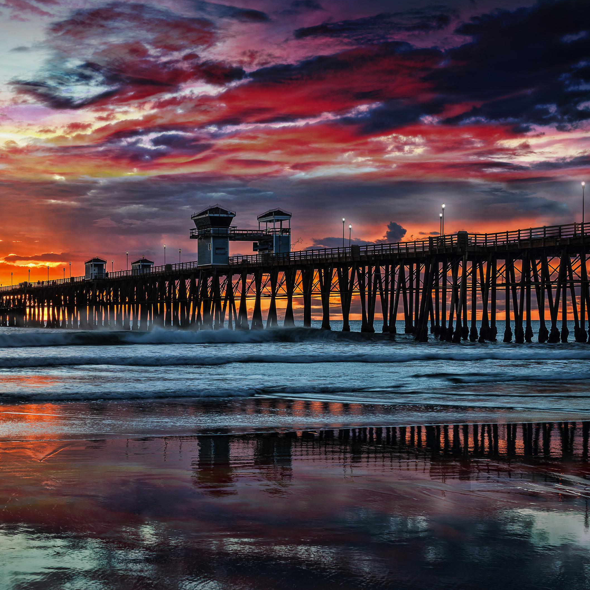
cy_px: 296
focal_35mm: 62
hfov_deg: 27.7
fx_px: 1196
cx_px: 250
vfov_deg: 27.7
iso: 100
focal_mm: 48
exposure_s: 1/3
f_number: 11
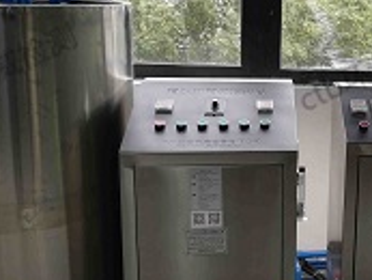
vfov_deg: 24.4
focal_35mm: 60
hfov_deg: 29.7
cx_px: 385
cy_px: 114
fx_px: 645
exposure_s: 1/50
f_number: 2.2
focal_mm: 3.83
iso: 64
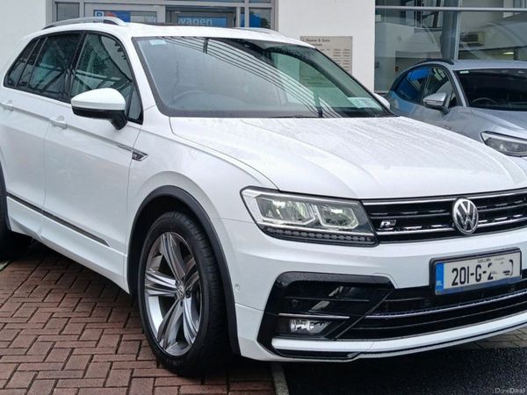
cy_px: 198
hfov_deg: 67.3
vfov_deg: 53.1
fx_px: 396
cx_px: 264
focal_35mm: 26
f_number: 1.8
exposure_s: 1/100
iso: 20
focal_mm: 3.98
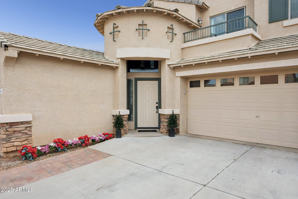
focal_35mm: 22
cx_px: 149
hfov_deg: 78.6
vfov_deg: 57.2
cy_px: 100
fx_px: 182
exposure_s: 1/640
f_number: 8
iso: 320
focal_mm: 22
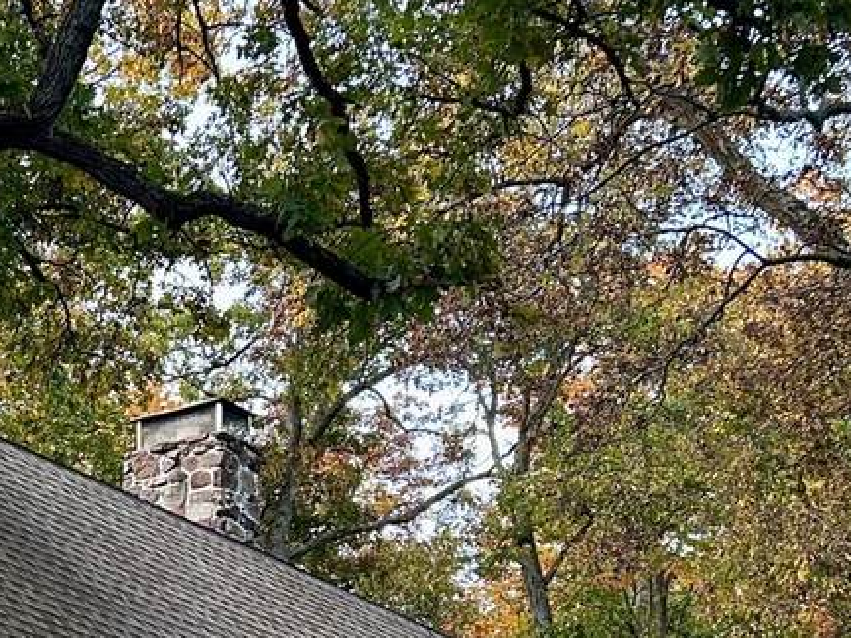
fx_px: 1893
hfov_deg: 23.8
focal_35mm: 77
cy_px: 610
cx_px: -73
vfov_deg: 18.7
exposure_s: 1/60
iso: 200
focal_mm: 5.7
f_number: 1.5
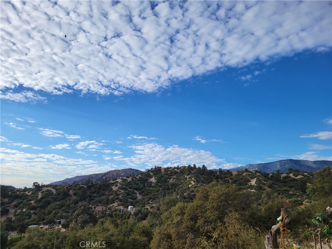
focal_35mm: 26
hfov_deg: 67.3
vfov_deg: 53.1
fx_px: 249
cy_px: 124
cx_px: 166
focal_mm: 5.4
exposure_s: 1/2436
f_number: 1.8
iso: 40
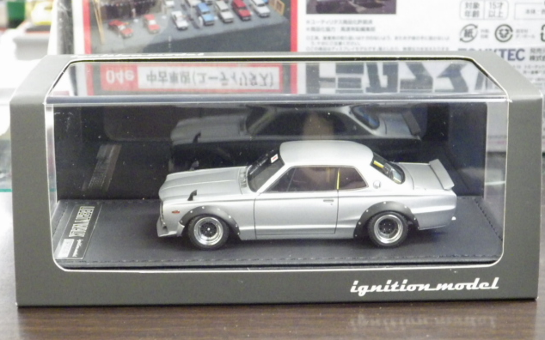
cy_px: 192
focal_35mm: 76
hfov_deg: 27.1
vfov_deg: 17.1
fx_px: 1129
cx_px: 272
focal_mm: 12.8
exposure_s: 1/20
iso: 1600
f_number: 4.2
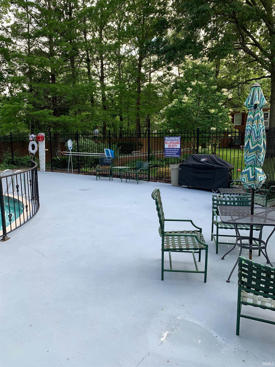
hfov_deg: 53.1
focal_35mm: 26
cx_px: 138
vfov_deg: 67.3
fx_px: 275
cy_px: 184
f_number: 1.8
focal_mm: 4.25
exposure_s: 1/268
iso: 25
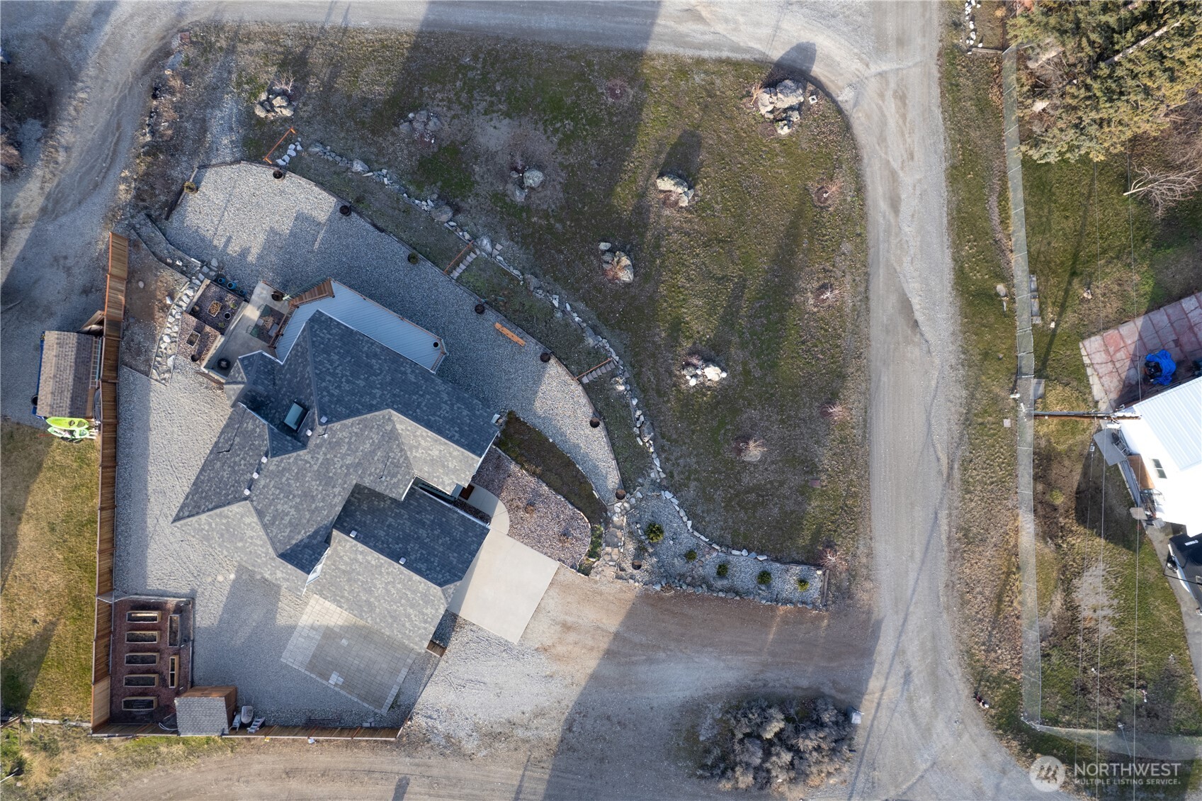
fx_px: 734
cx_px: 601
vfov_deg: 57.2
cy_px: 400
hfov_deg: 78.6
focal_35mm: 22
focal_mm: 8.38
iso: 100
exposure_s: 1/320
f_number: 2.8
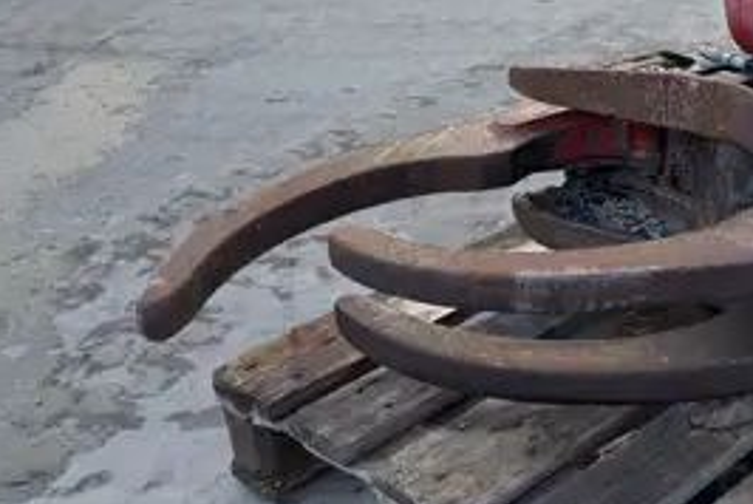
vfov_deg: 21.8
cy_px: -6
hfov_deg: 29.7
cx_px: 849
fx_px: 1256
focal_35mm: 60
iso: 80
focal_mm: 6.76
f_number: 1.78
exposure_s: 1/490
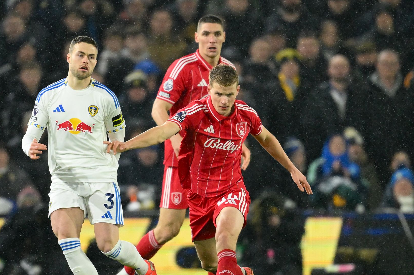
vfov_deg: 1.9
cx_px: 220
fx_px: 8472
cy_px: 165
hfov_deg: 2.8
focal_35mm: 737
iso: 3200
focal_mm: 400
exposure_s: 1/2000
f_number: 2.8
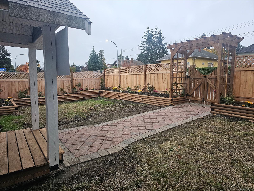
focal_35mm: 23
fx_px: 169
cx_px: 127
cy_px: 96
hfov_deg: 73.9
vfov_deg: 58.9
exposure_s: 1/240
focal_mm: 6.3
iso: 400
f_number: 1.7
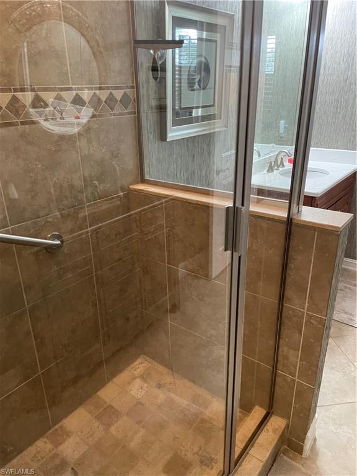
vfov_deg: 67.3
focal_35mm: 26
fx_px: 358
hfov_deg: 53.1
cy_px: 238
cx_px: 178
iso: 320
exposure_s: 1/60
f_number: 1.6
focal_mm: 4.2
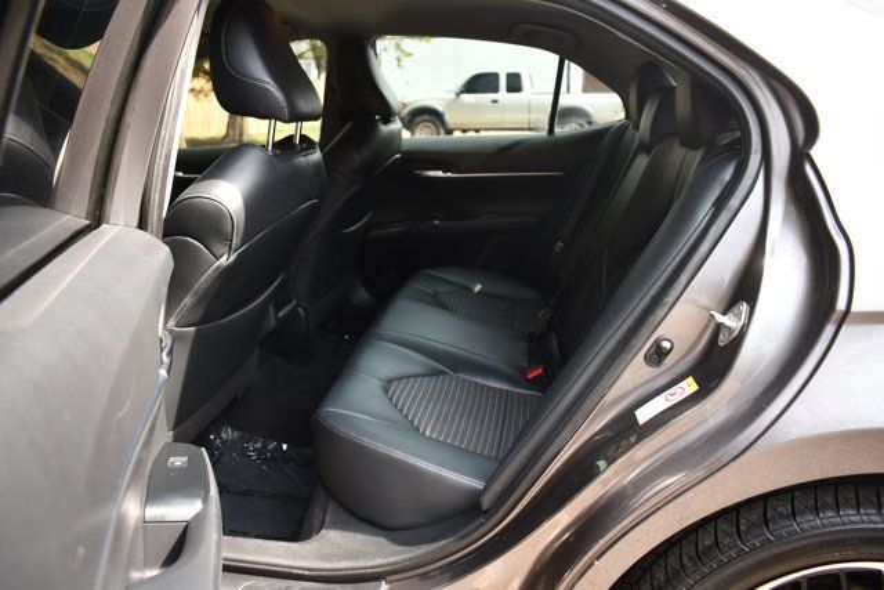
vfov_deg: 48.0
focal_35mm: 27
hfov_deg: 67.4
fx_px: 663
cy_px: 295
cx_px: 442
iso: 400
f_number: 3.5
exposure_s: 1/250
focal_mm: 18
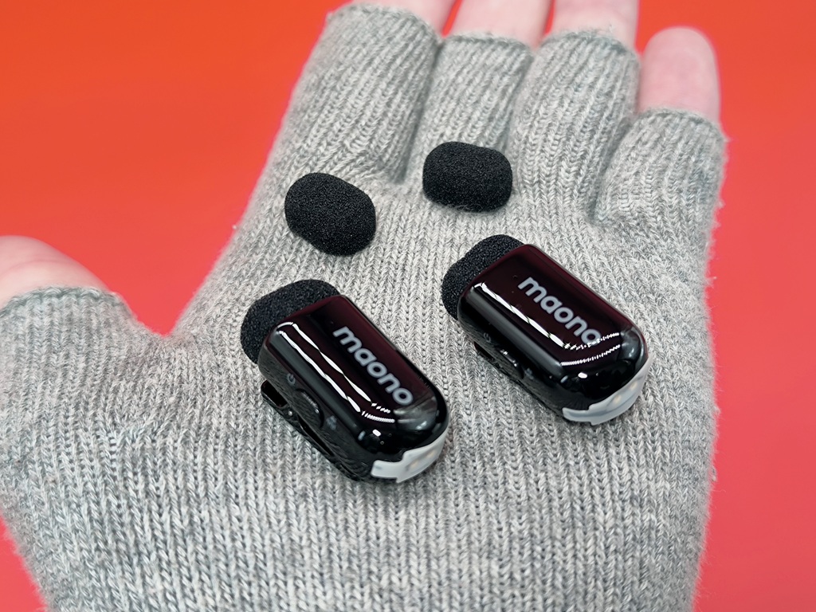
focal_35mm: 46
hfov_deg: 41.2
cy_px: 306
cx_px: 408
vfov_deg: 31.5
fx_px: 1084
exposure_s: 1/50
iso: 500
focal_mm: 6.14
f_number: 1.65
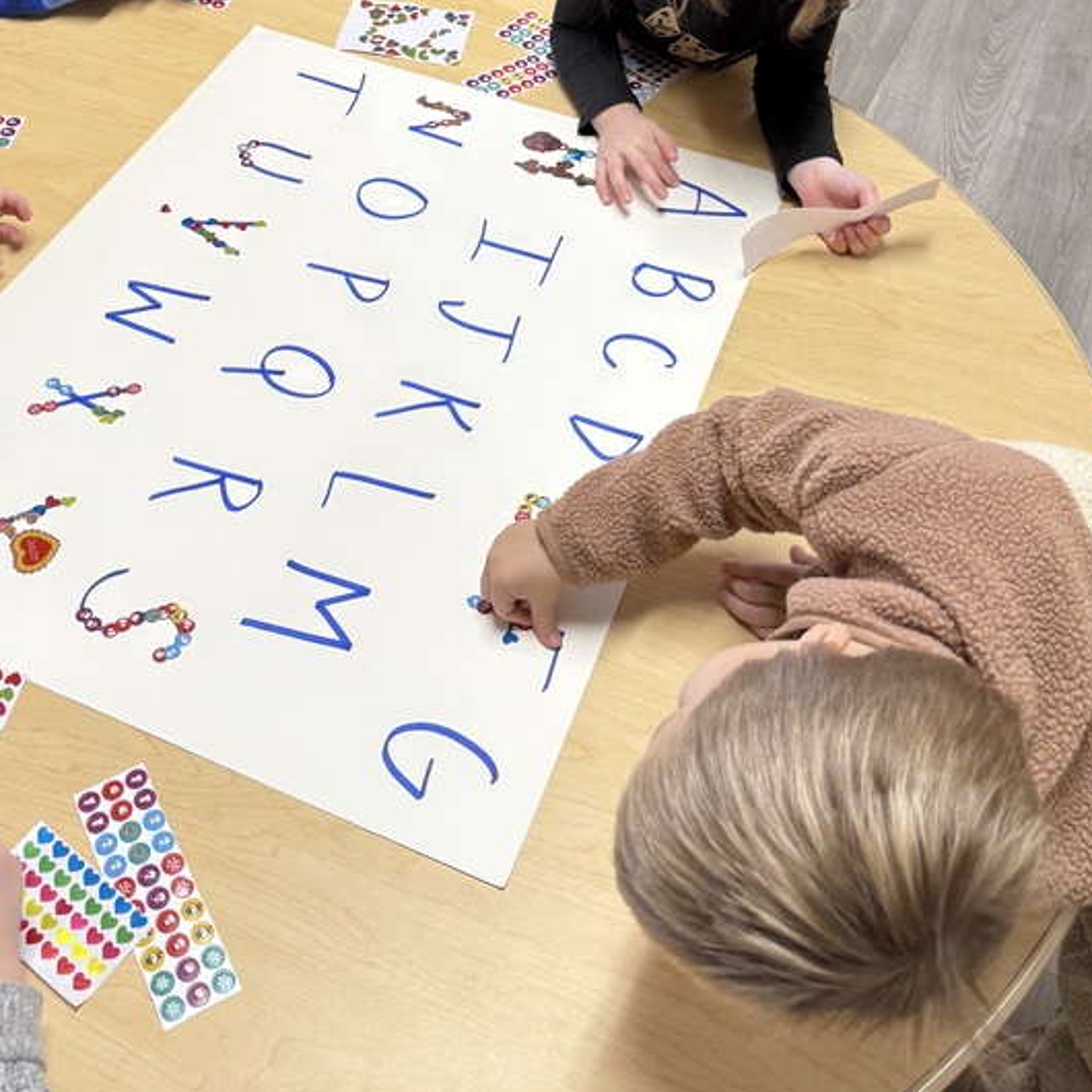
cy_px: 214
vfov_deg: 39.3
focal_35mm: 41
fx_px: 1463
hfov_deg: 40.8
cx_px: 462
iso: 125
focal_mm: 6.76
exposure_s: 1/60
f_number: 1.78
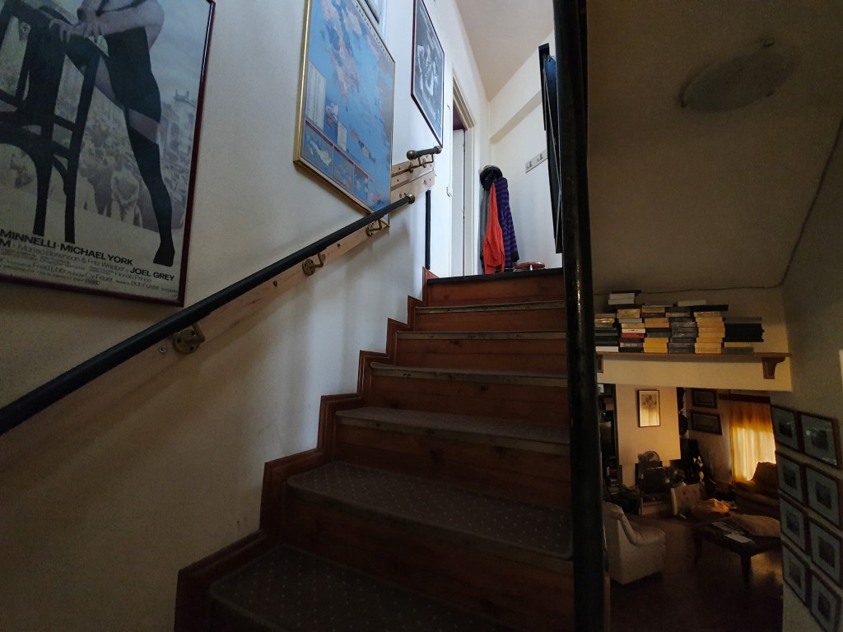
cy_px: 316
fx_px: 317
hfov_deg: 106.2
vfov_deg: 89.9
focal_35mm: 13
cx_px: 422
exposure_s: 1/17
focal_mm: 1.8
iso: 640
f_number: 2.2
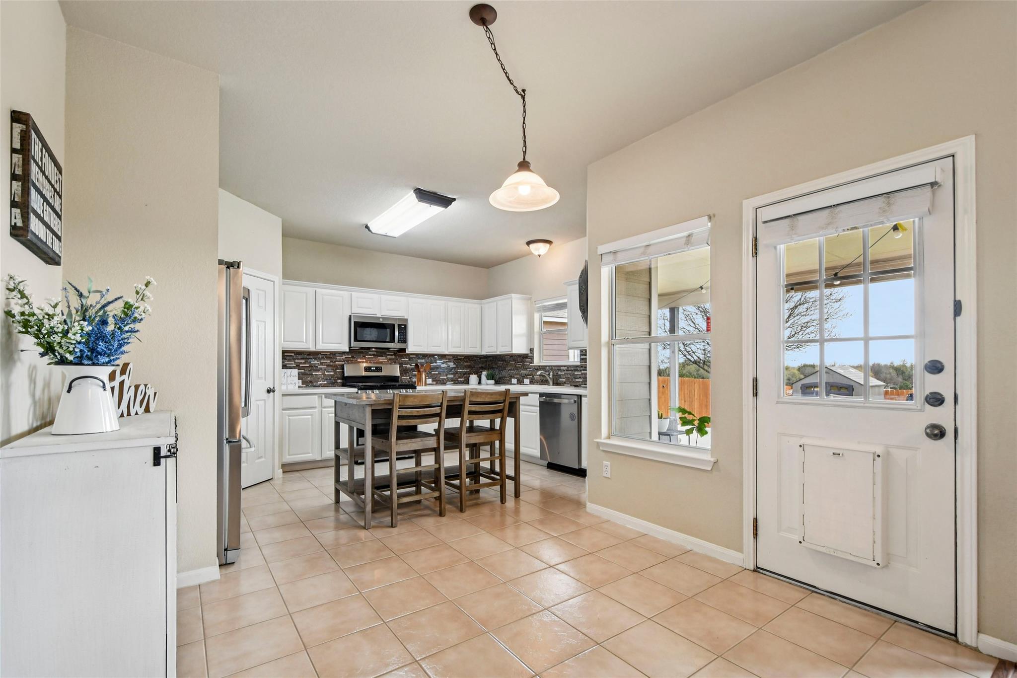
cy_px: 339
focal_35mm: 15
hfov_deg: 100.4
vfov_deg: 77.3
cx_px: 508
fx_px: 424
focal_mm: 10
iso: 400
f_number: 8
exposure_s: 1/80
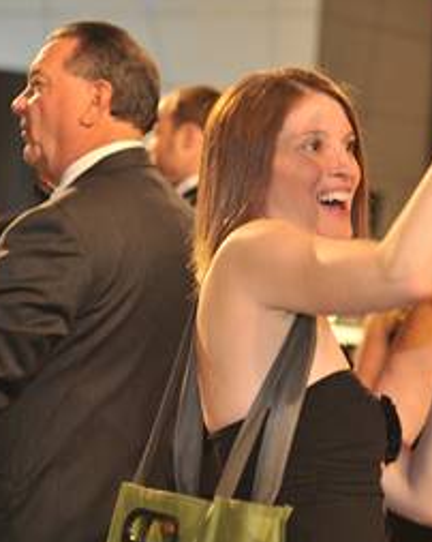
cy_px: 249
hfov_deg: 10.7
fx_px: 2288
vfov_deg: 13.5
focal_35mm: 143
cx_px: 357
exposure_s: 1/100
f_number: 2.8
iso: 1250
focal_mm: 70
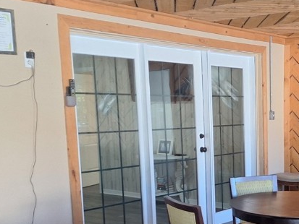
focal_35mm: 57
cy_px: 181
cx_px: 263
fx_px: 492
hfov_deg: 32.3
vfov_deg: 25.2
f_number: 1.8
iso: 100
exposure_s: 1/40
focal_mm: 5.54
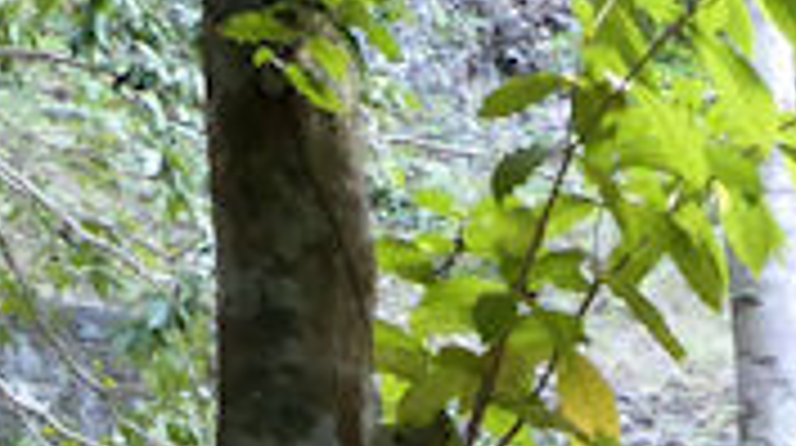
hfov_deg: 5.8
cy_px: 1122
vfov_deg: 3.2
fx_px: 7799
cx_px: 872
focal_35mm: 370
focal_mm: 9
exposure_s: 1/60
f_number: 4.1
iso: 400
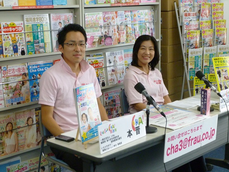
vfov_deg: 21.3
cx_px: 114
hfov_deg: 28.2
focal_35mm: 69
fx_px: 457
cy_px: 86
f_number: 4.6
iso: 400
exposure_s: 1/25
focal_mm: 12.3
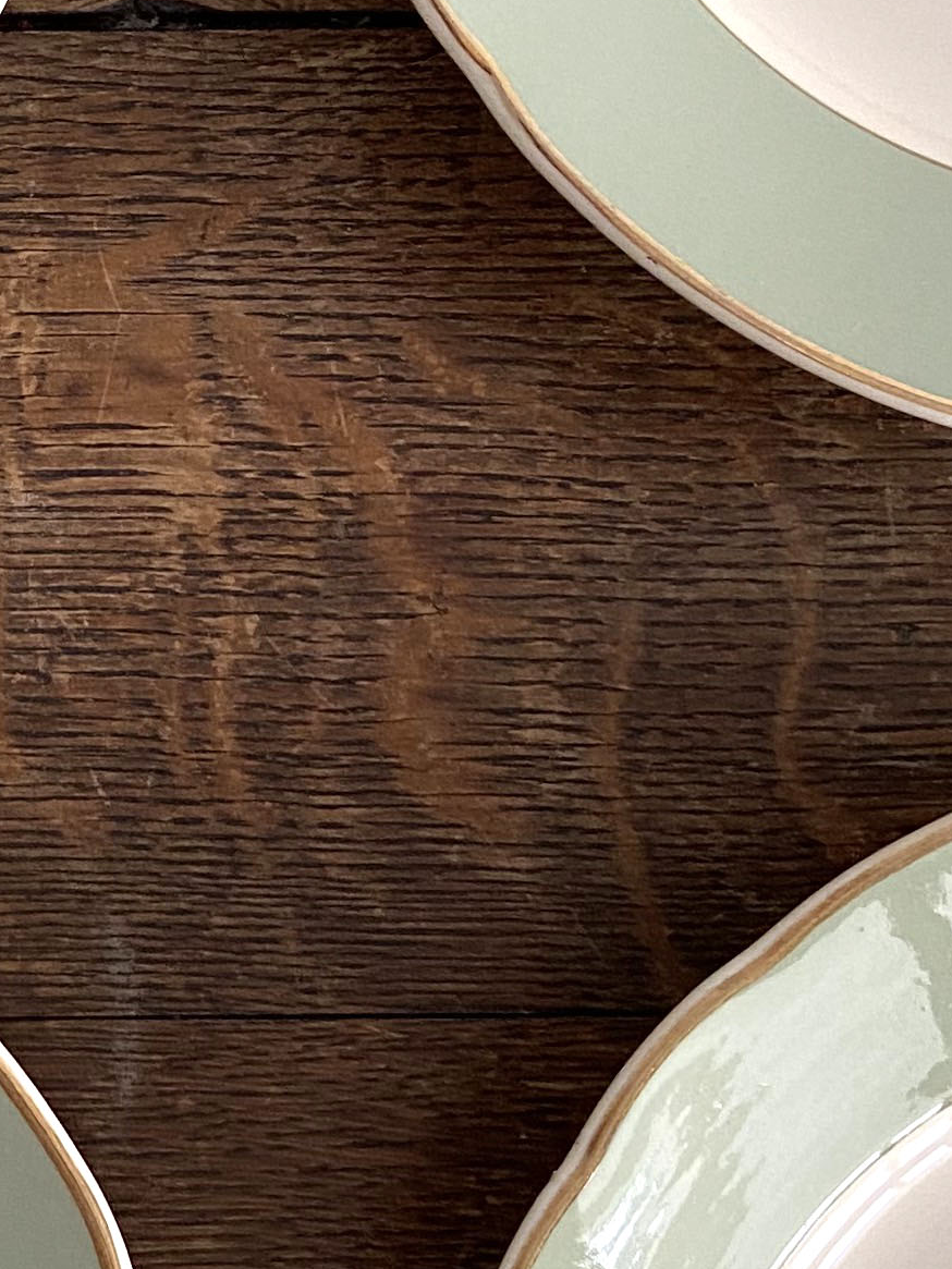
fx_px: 3300
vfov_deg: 21.8
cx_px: -401
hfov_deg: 15.4
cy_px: 646
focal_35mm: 90
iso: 160
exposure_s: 1/60
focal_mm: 4.25
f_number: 1.8
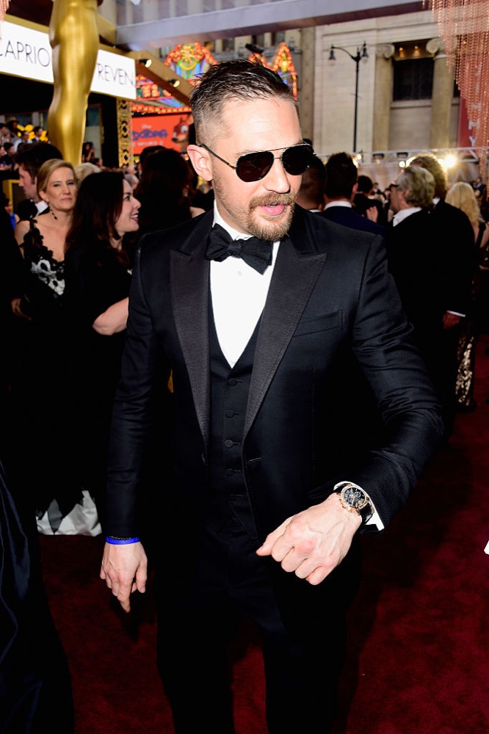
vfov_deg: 54.5
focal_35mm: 35
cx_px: 244
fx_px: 714
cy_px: 367
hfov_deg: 37.8
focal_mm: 35
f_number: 6.3
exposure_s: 1/100
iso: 640
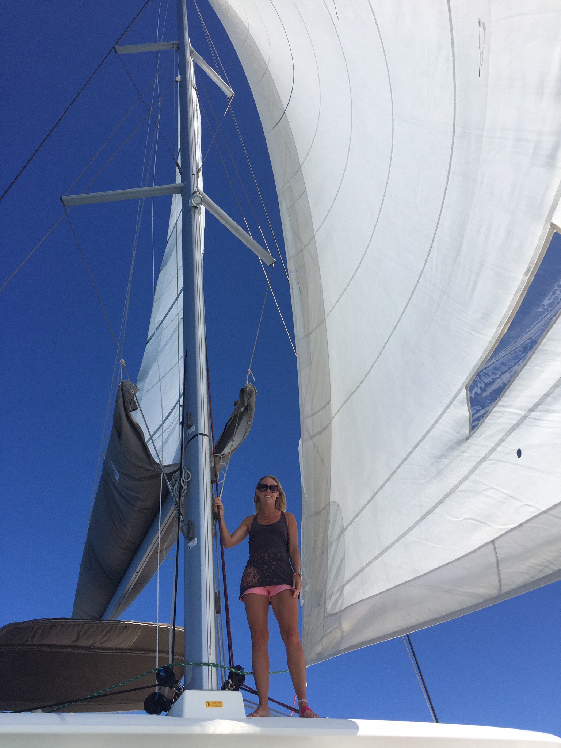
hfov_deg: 48.2
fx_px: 627
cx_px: 280
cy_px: 374
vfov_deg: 61.7
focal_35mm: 29
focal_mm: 4.15
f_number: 2.2
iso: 32
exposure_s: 1/3049
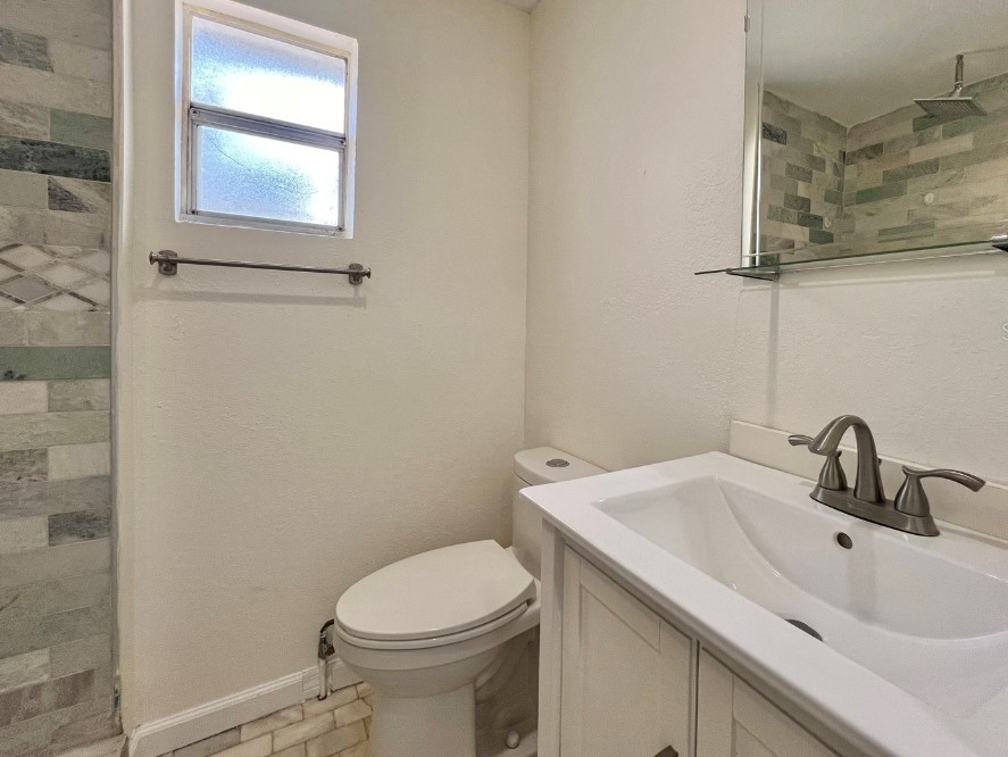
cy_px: 331
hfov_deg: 98.1
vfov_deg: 81.4
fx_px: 437
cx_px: 527
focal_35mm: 15
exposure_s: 1/120
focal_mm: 1.57
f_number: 1.8
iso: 160
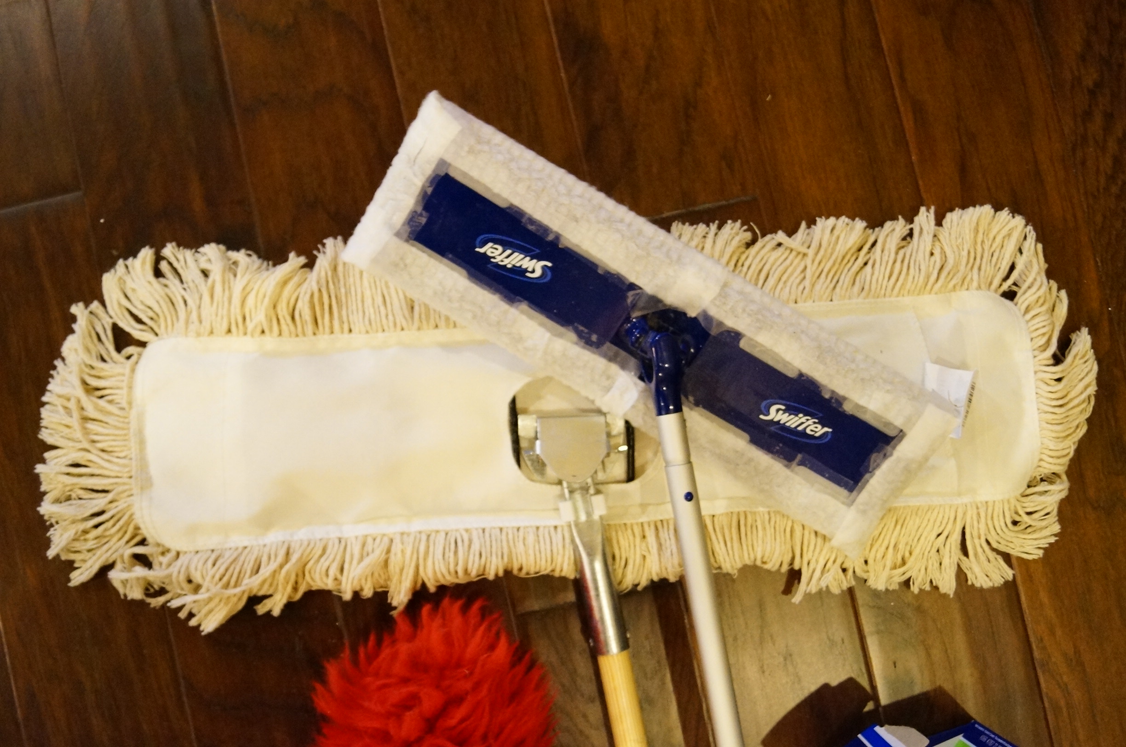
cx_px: 563
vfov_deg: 39.8
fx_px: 1031
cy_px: 374
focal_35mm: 33
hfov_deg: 57.3
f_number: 4
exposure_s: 1/30
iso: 3200
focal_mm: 22
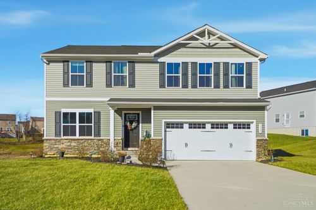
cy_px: 105
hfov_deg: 67.4
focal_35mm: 27
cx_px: 158
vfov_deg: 47.9
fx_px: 237
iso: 100
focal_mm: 18
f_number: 4
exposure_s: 1/8000
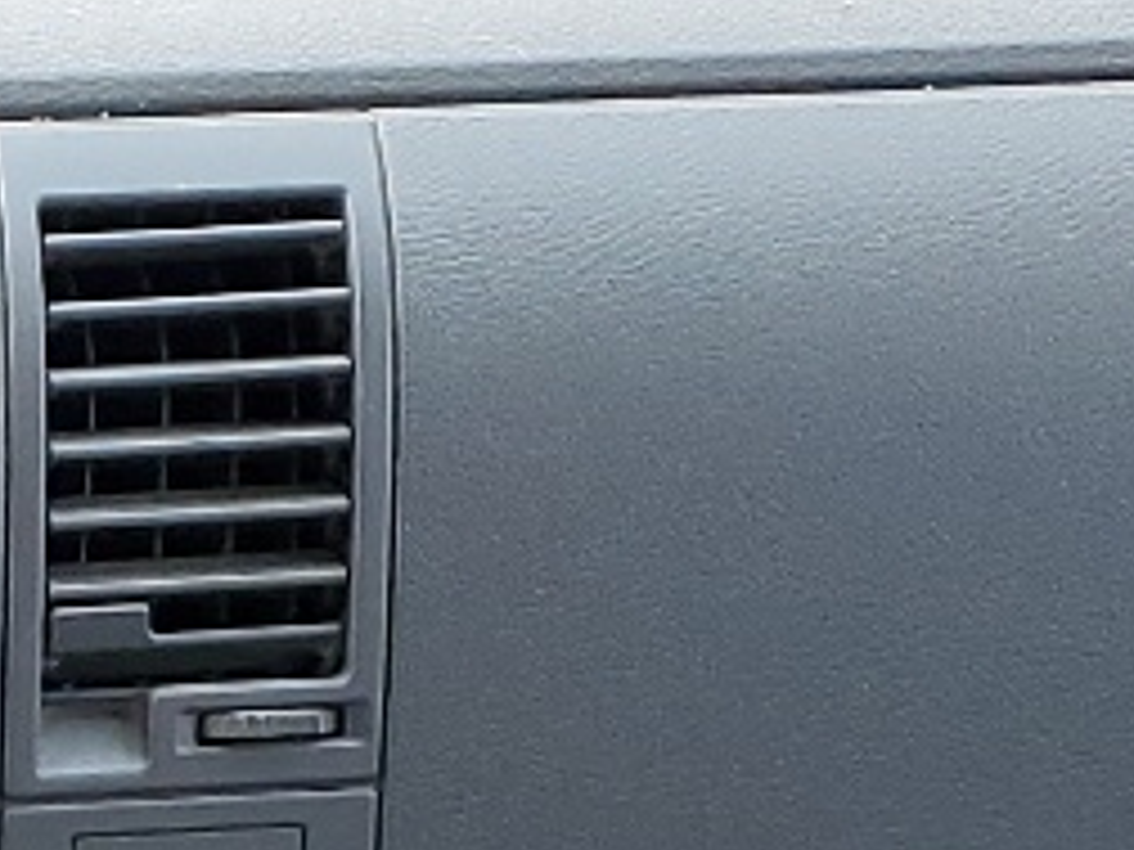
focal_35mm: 165
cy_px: 2073
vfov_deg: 8.2
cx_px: -1328
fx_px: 5405
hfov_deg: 10.7
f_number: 1.5
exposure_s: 1/120
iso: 73
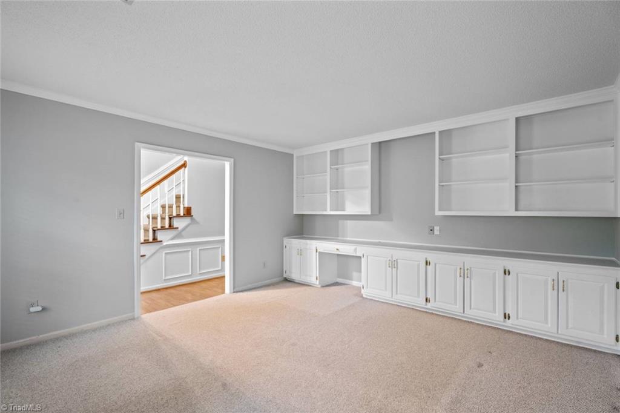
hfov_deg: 96.8
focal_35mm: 16
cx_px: 310
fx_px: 275
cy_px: 206
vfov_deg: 73.7
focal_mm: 16
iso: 800
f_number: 8
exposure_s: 1/1.25
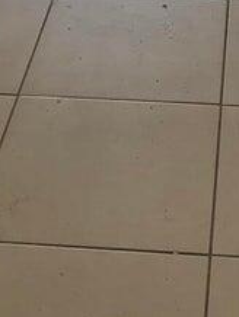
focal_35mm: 122
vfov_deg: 14.6
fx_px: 1121
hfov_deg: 12.1
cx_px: 175
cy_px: -212
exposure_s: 1/120
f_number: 1.8
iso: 64
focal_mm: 4.25
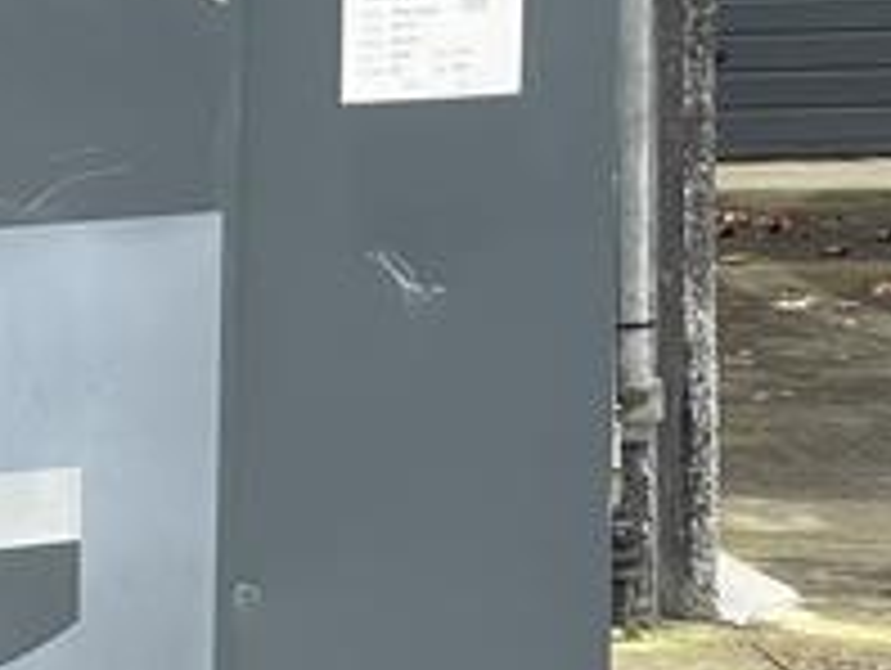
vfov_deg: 5.8
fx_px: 6649
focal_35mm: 258
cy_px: 306
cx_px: -670
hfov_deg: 7.5
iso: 160
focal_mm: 7.5
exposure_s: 1/99
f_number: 2.2
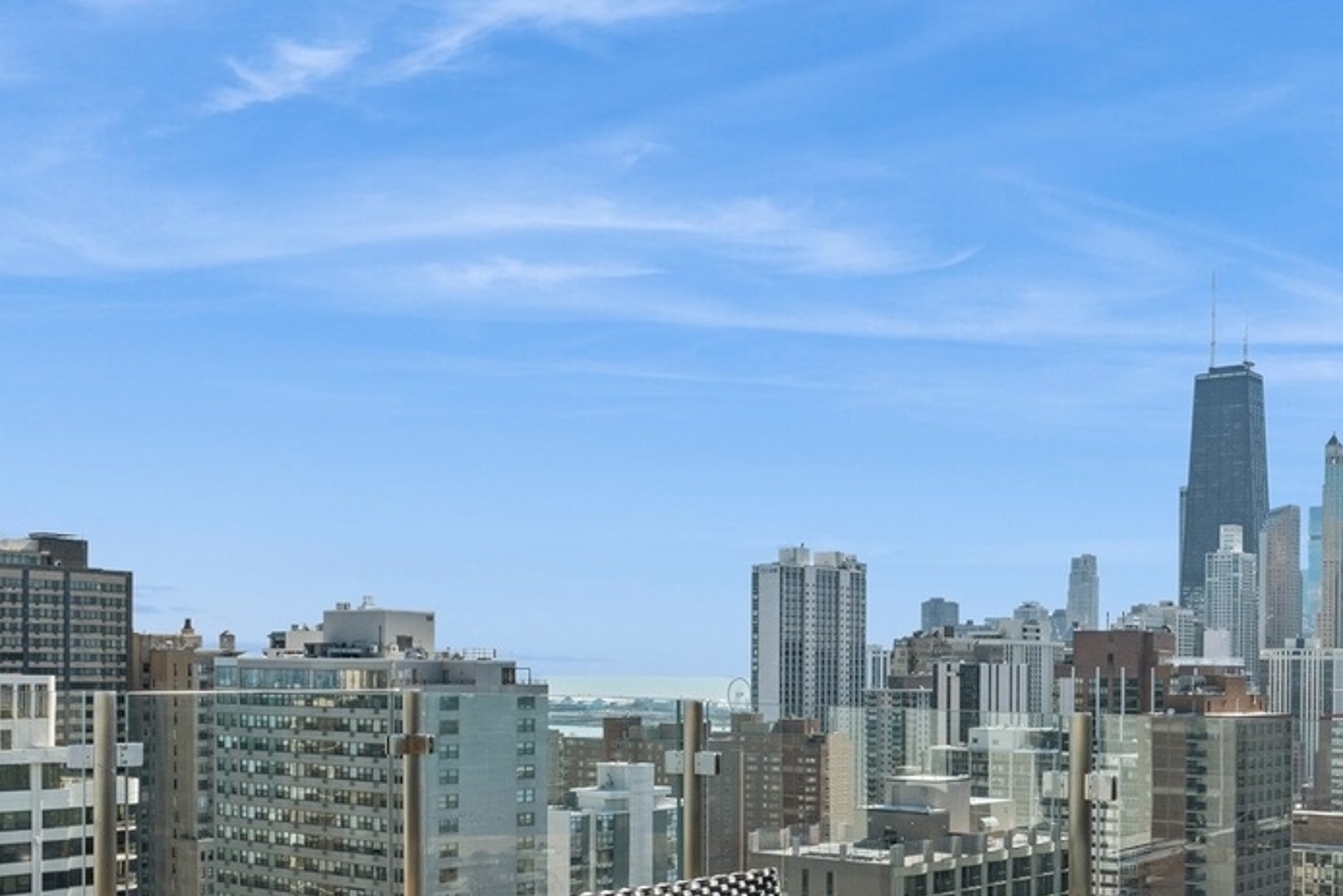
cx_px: 983
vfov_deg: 31.3
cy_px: 679
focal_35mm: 42
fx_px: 1567
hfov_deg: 45.0
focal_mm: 18
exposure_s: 1/640
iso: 320
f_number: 9
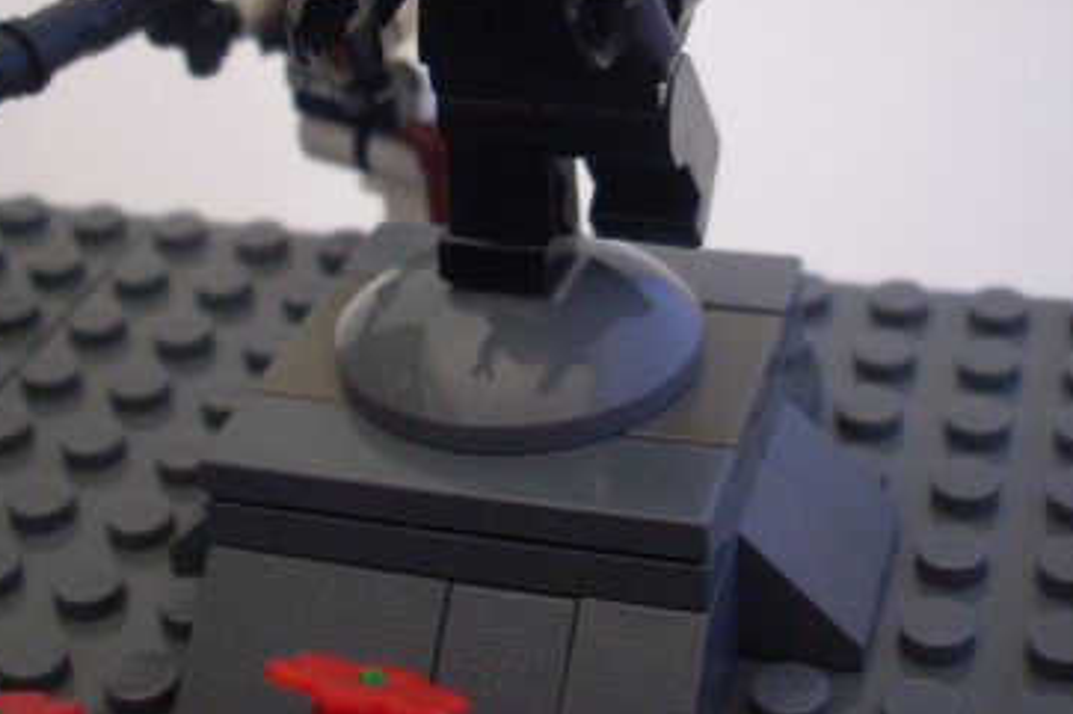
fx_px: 2026
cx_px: 548
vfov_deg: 19.6
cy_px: 80
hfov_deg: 29.7
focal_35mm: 68
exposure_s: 1/30
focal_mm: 6.2
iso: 168
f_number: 2.8
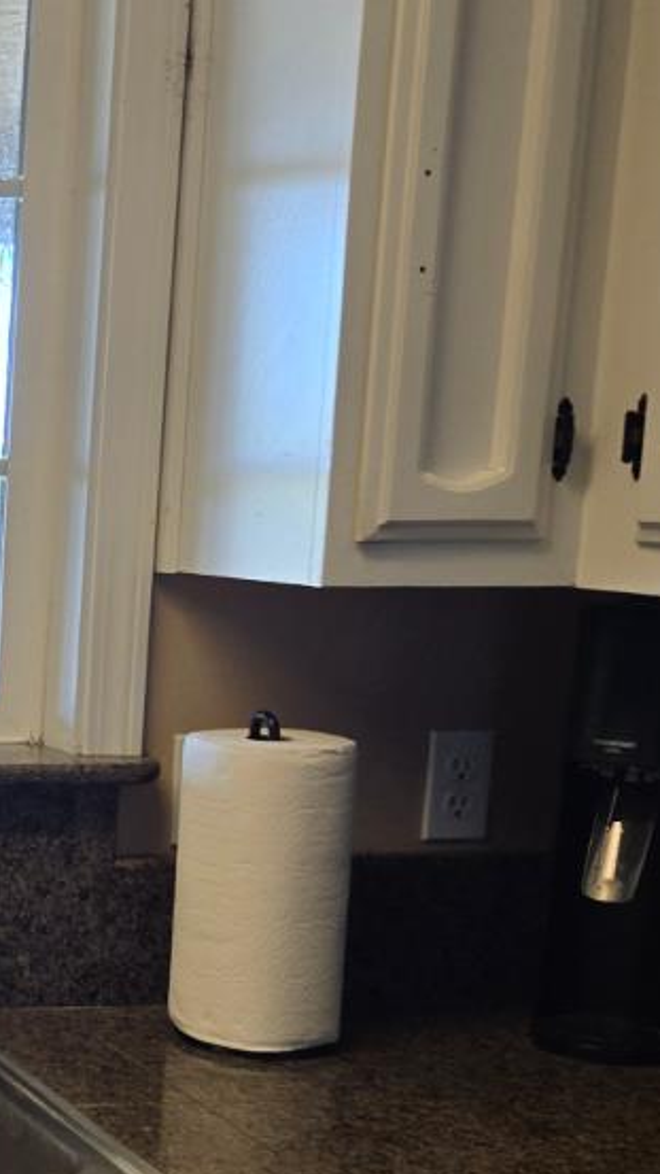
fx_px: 2116
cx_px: -569
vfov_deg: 30.7
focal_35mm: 68
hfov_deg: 15.1
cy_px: 818
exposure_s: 1/120
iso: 80
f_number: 1.8
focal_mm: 5.4
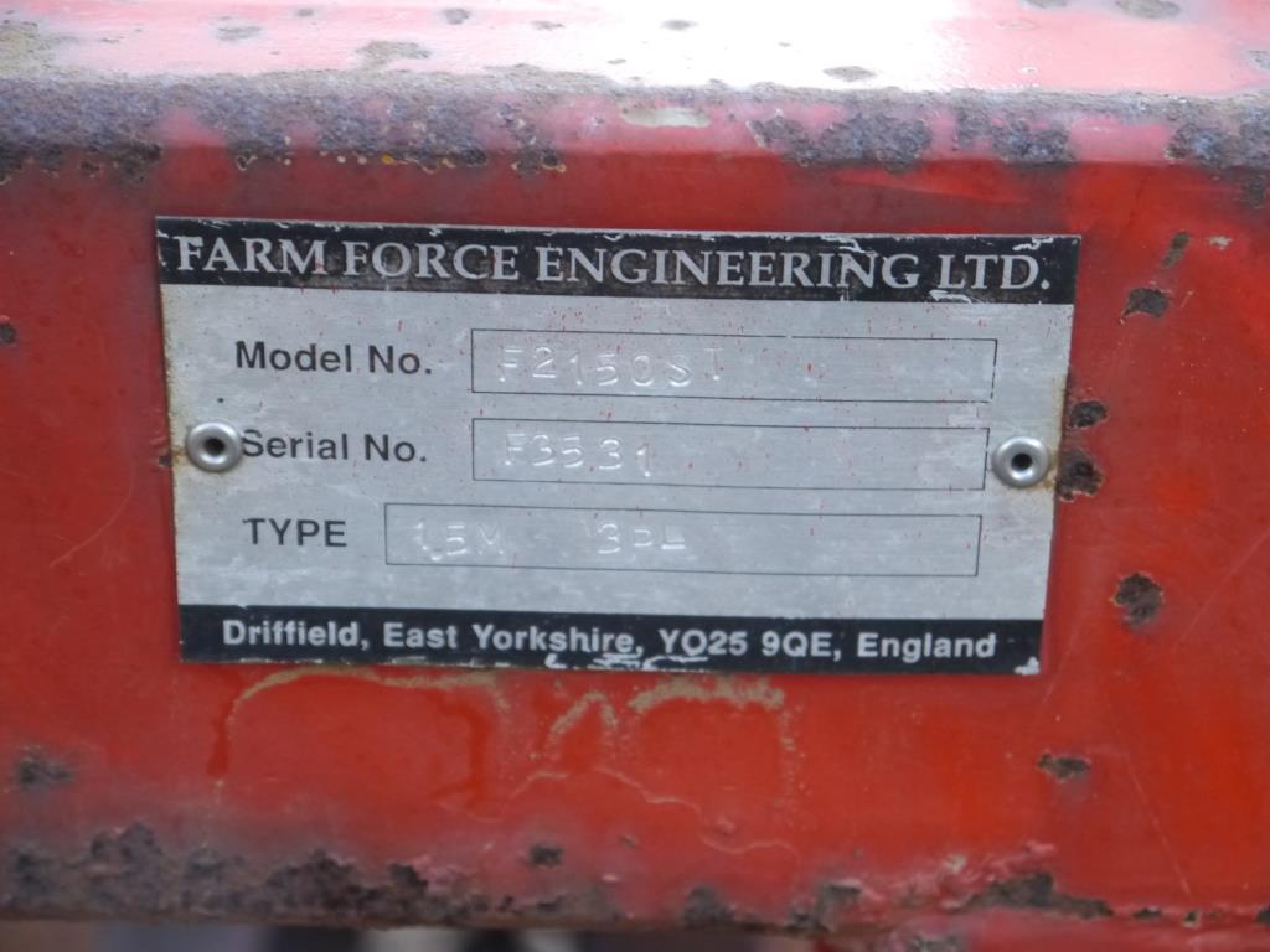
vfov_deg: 17.6
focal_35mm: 84
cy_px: 476
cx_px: 635
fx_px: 3082
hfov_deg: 23.3
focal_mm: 42
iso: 800
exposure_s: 1/80
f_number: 5.6
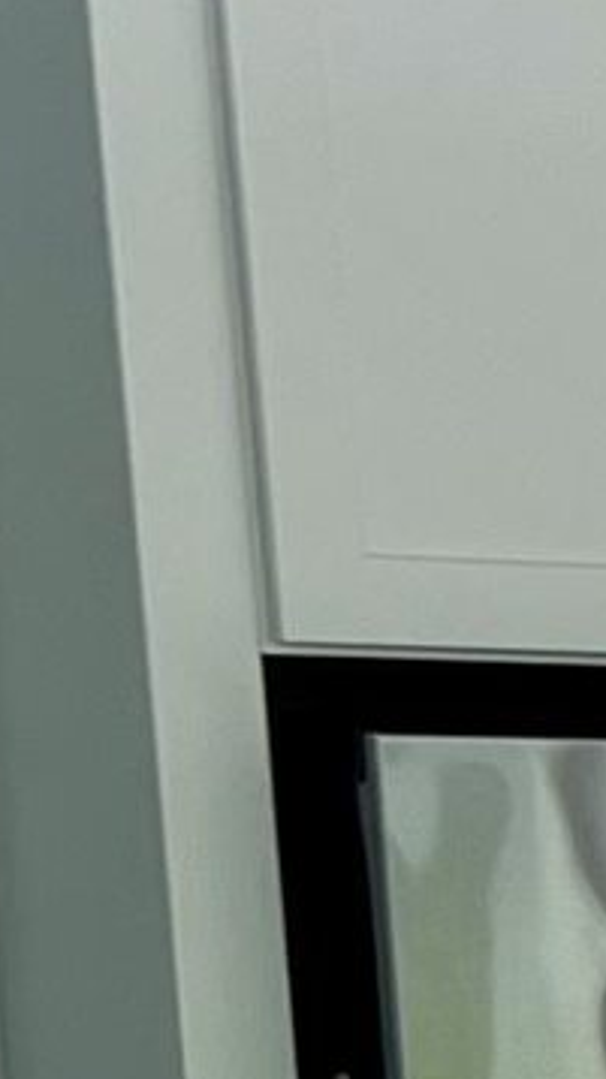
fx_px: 6952
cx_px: 3295
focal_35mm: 243
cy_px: 2306
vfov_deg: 8.3
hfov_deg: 4.2
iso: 32
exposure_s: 1/120
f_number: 1.5
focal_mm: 5.7
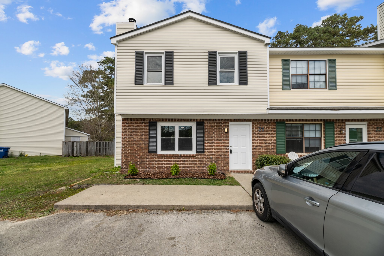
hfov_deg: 104.3
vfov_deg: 81.2
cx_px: 192
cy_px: 128
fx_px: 149
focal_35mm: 14
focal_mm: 14
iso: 400
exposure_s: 1/640
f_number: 9
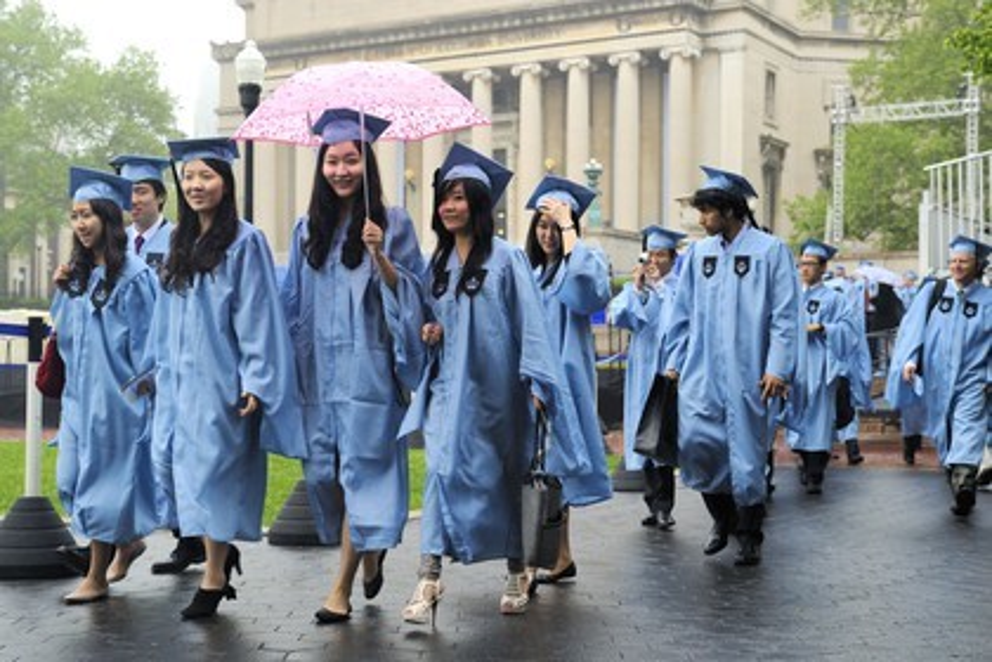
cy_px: 331
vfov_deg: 24.6
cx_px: 496
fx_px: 1515
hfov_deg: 36.2
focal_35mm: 55
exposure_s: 1/200
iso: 800
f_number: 4.5
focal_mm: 55
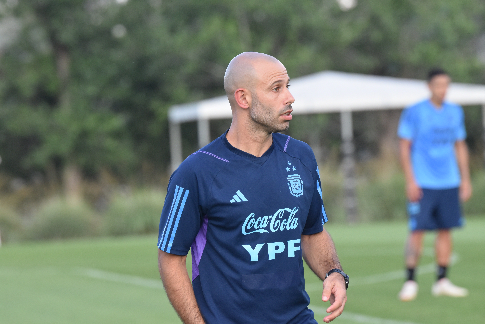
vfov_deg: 4.6
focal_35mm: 300
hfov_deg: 6.9
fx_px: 4041
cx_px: 242
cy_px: 162
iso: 1000
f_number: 5
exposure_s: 1/1250
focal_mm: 200
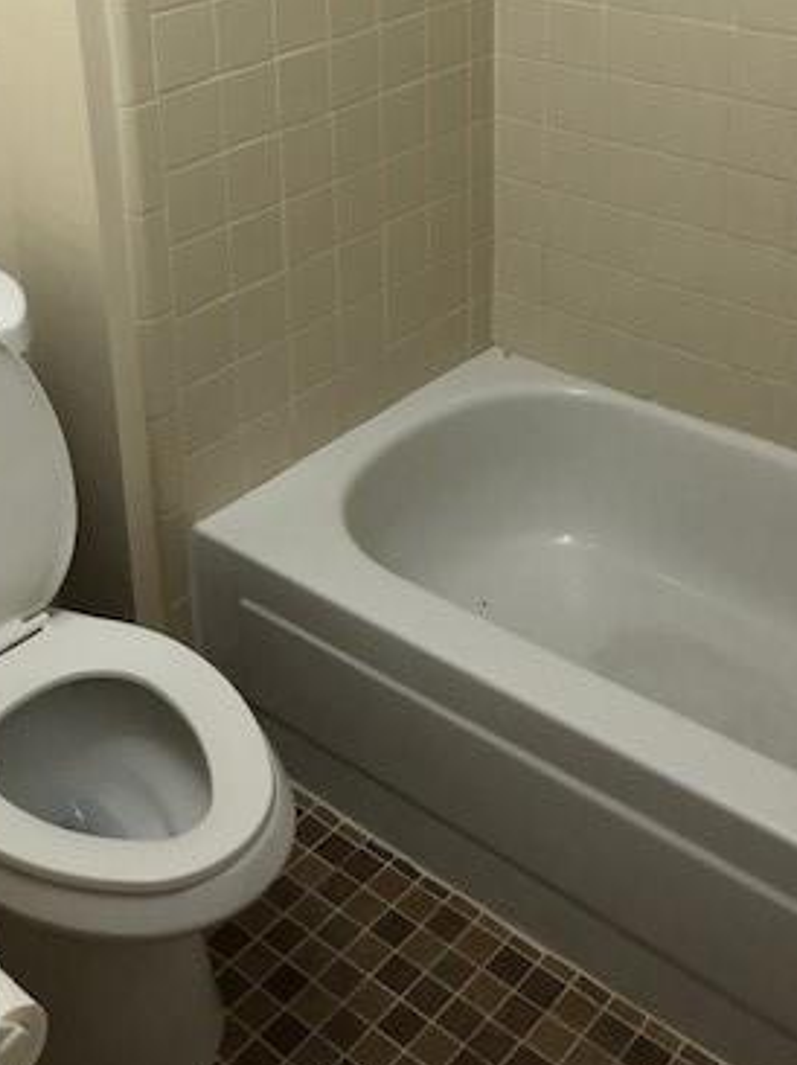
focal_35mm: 49
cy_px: 201
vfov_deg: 37.4
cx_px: 378
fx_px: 1506
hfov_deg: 29.6
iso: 40
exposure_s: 1/15
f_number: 1.8
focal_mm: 4
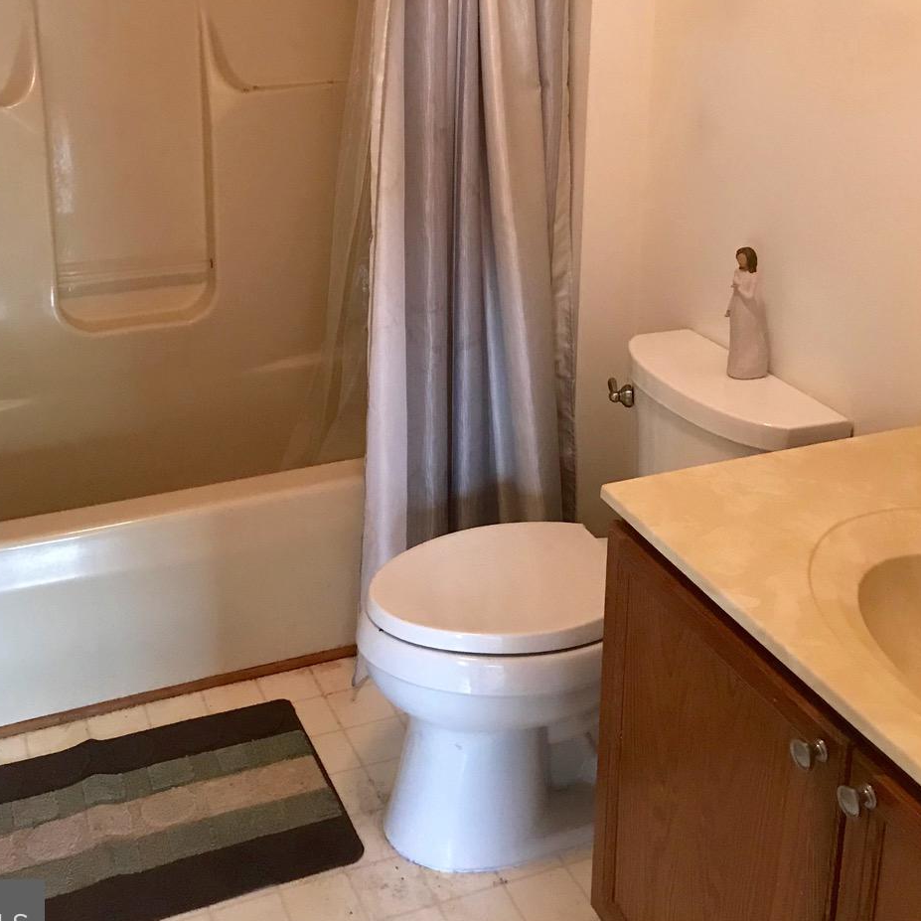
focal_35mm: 41
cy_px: 198
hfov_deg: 40.7
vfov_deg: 39.5
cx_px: 369
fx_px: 1234
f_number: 1.8
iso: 64
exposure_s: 1/15
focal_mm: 3.99
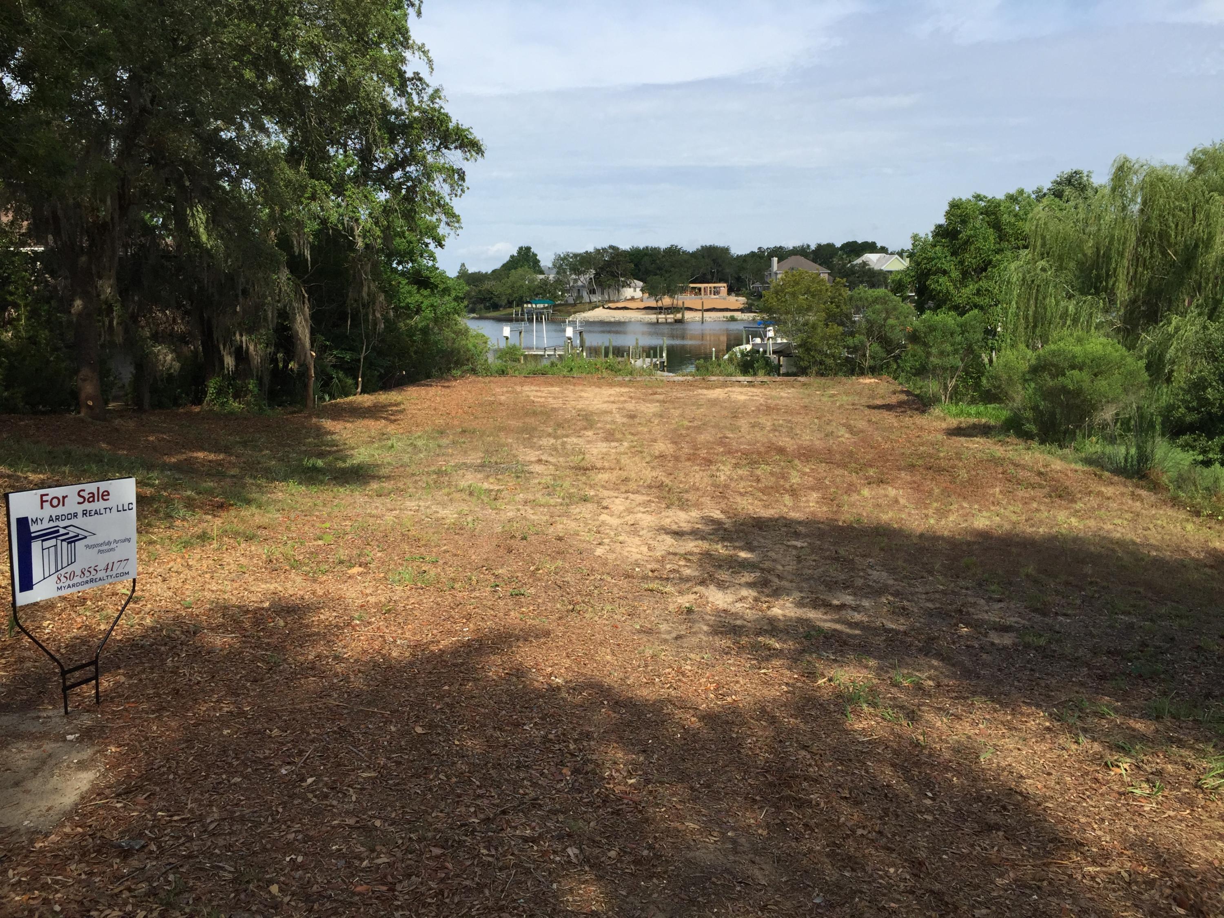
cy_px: 459
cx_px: 612
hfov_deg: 61.7
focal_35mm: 29
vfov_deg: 48.2
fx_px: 1025
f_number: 2.2
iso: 32
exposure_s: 1/1980
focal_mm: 4.15
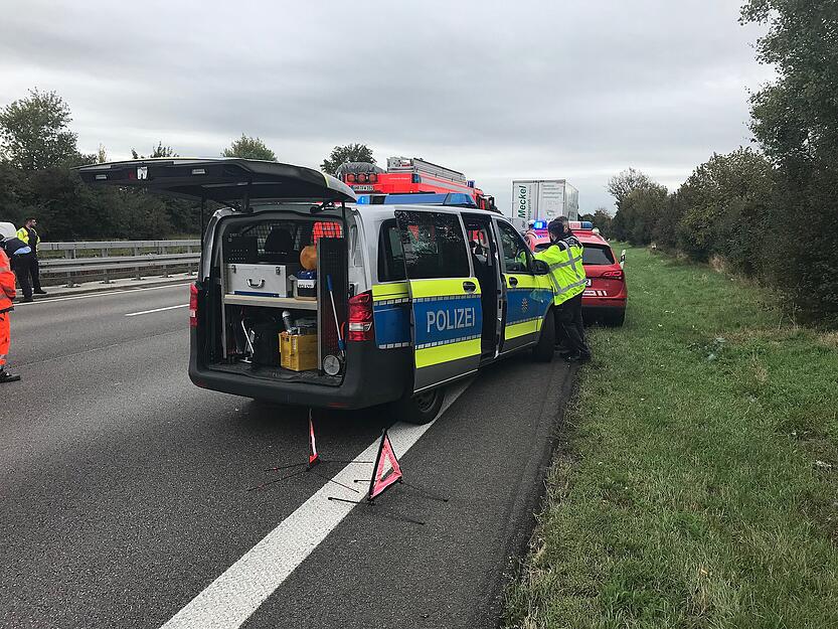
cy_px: 314
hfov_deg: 63.4
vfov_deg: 49.8
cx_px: 419
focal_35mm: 28
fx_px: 678
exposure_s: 1/544
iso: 20
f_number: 1.8
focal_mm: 3.99
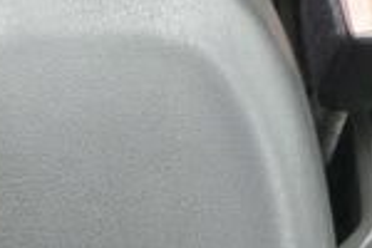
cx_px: 2
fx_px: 1901
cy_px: -71
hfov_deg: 11.1
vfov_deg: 7.4
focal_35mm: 184
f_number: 3.5
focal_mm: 10
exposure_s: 1/60
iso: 720
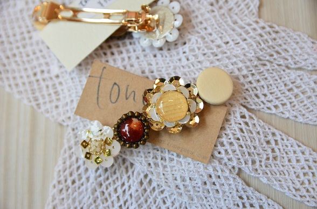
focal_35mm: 75
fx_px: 659
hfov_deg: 27.1
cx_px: 158
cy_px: 104
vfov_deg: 18.1
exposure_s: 1/60
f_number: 4
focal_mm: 50
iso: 400
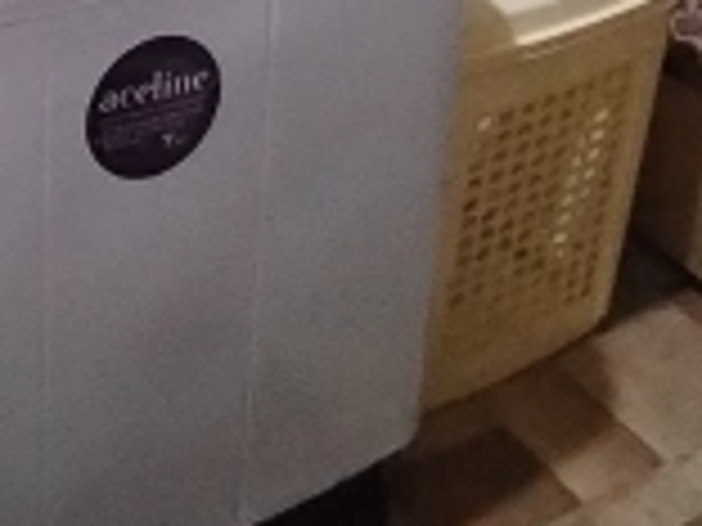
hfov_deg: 26.6
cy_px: -391
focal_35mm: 68
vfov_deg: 17.8
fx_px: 1379
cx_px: -40
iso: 854
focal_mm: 1.42
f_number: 2.2
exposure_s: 1/33.3
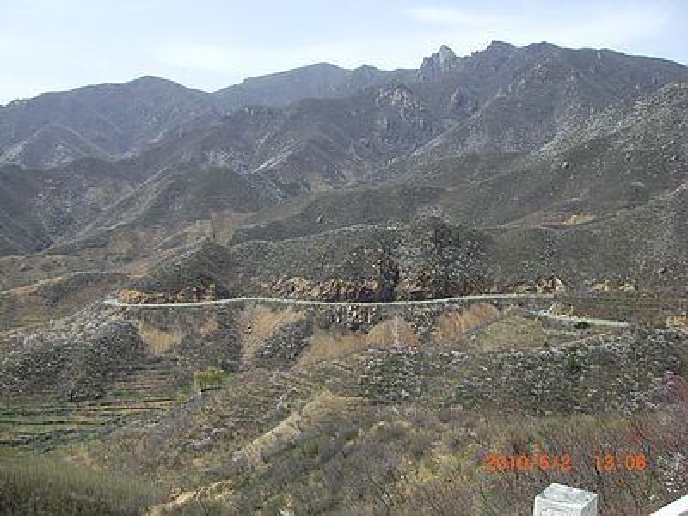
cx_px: 344
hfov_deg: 49.0
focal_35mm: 38
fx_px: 755
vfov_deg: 37.7
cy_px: 258
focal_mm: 6.2
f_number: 4.3
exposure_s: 1/500
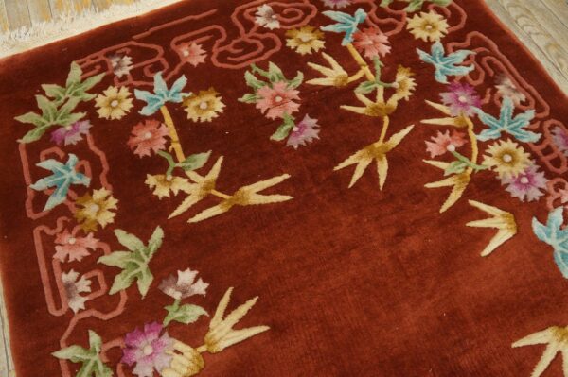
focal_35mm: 27
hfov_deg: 67.4
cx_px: 284
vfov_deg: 47.9
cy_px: 188
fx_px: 426
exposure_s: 1/60
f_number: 4
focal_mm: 18
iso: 1600
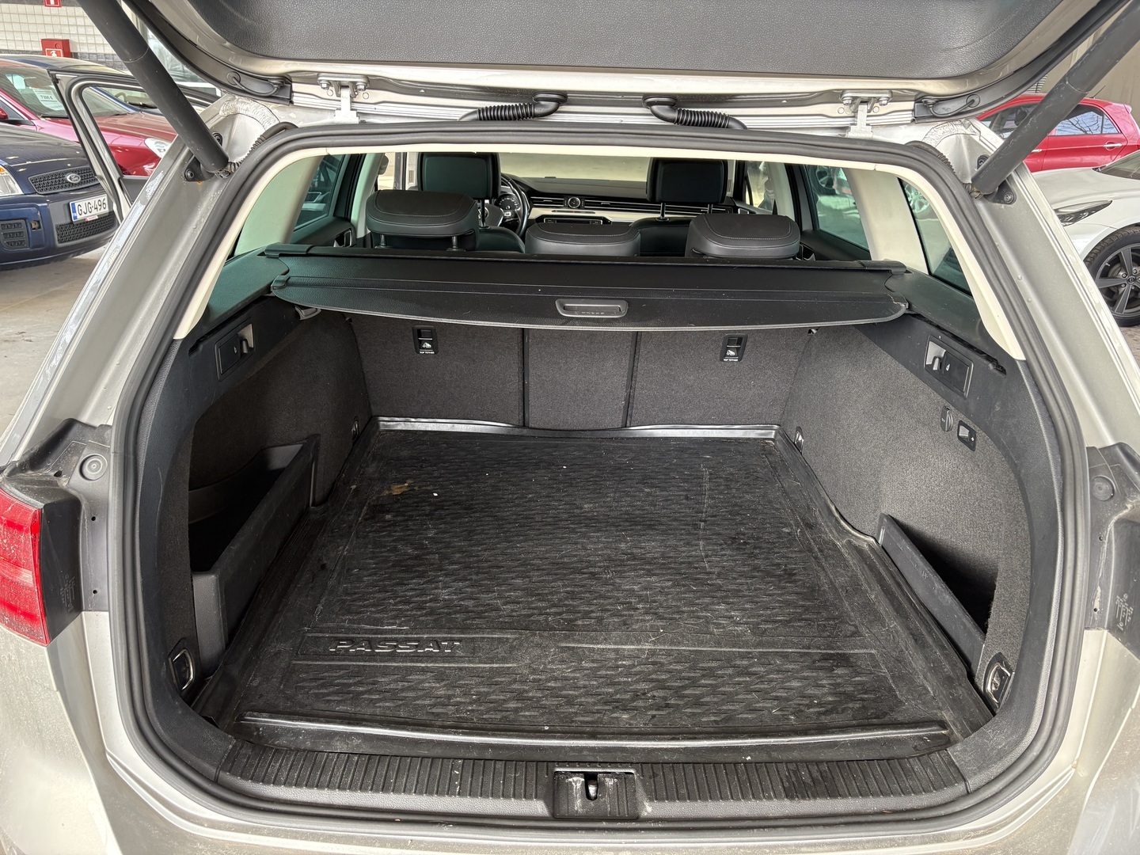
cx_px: 570
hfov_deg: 67.3
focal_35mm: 26
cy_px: 428
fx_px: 856
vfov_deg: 53.1
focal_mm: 5.96
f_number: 1.6
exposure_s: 1/105
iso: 125
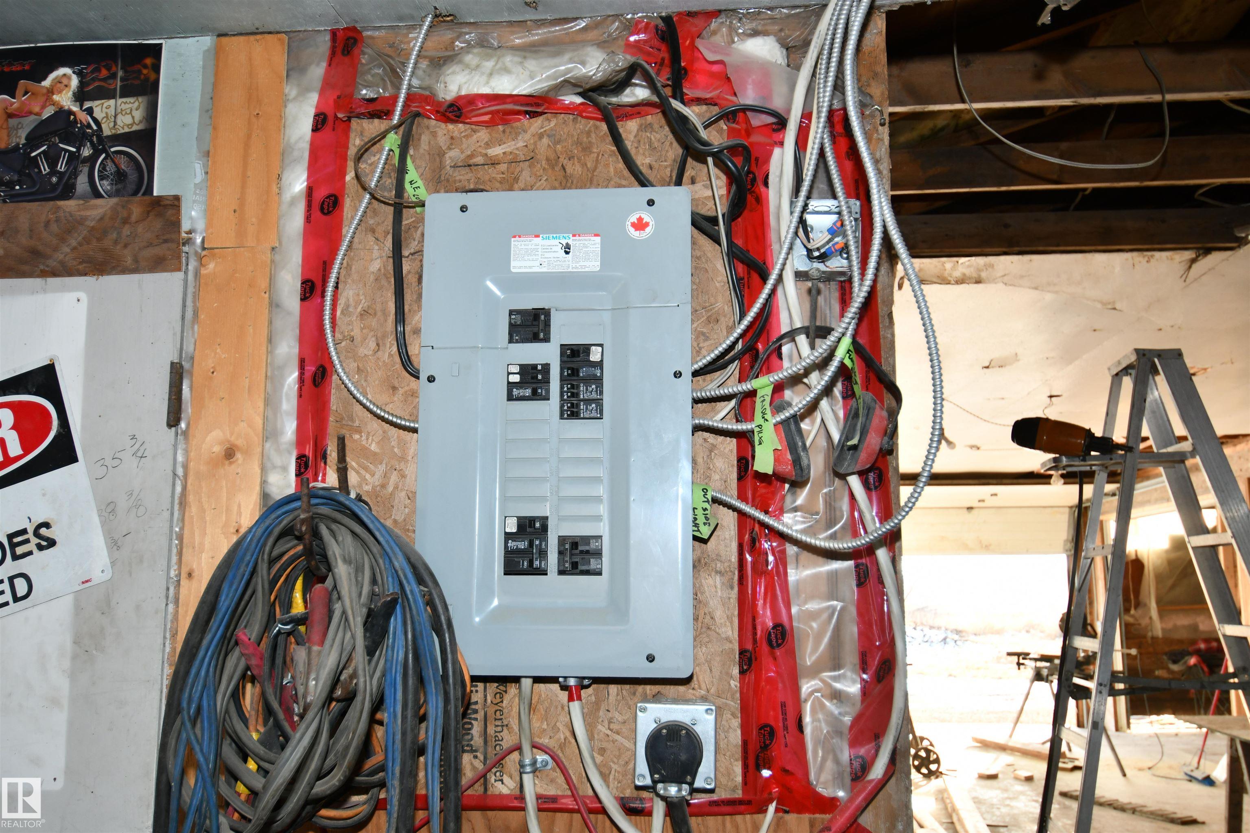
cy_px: 416
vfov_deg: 46.4
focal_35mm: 28
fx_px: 972
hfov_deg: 65.5
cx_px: 625
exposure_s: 1/80
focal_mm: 19
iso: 200
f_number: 4.5
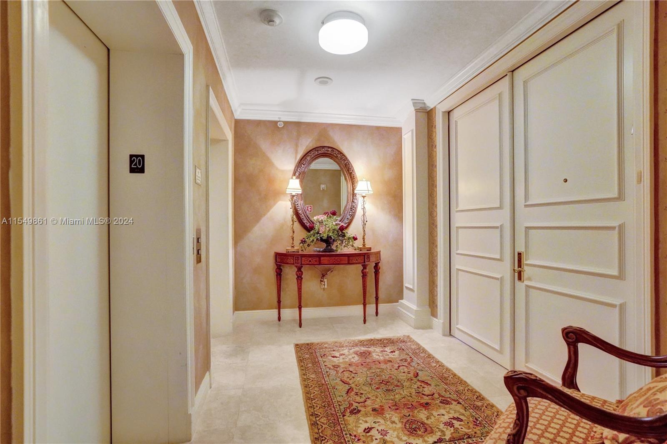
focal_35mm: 16
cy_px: 222
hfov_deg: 96.8
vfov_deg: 73.7
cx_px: 334
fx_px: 296
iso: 16000
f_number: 5
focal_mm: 16
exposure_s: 1/160
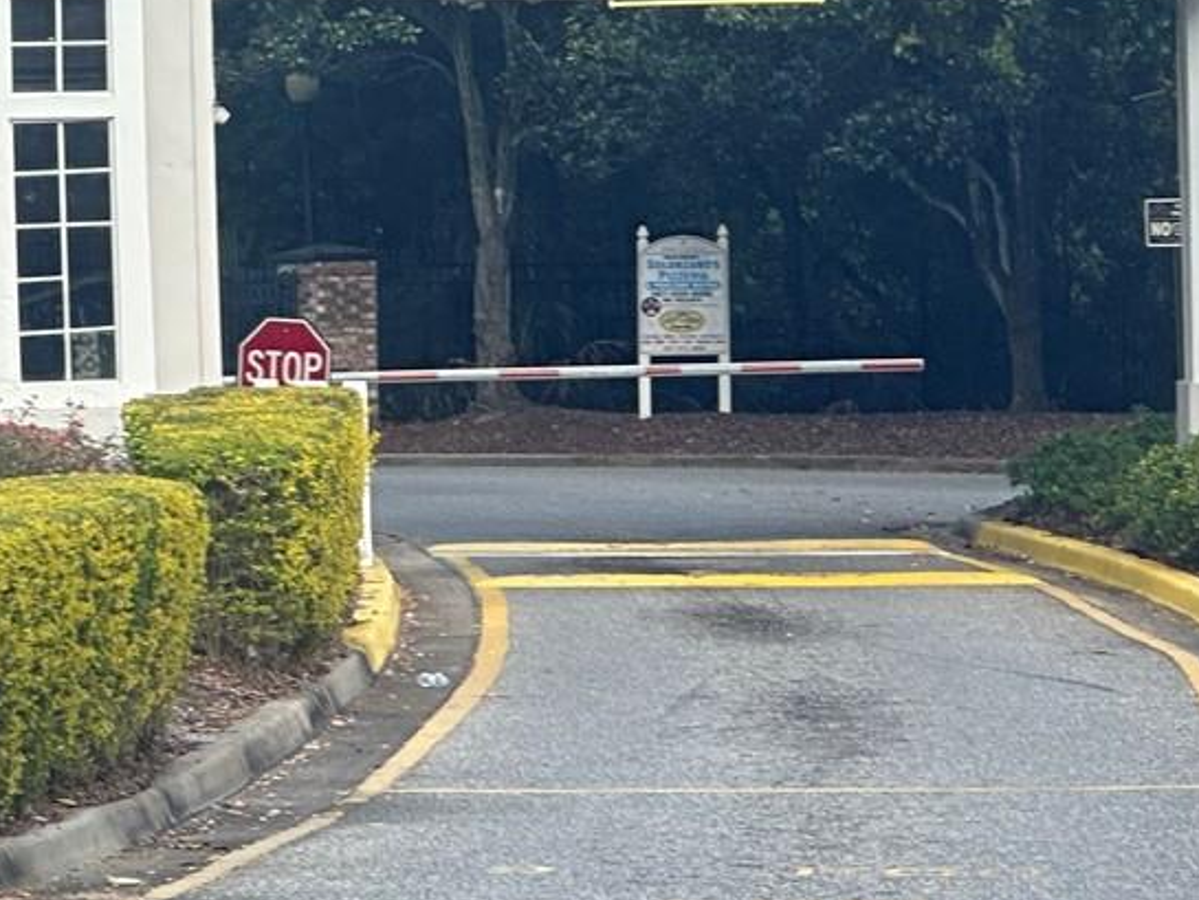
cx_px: 717
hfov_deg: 8.8
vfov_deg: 6.6
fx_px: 7830
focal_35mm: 226
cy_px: 319
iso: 32
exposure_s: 1/99
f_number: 2.8
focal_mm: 9
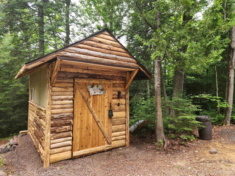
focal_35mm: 23
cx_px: 118
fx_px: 156
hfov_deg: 73.9
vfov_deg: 58.9
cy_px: 88
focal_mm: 5.4
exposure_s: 1/180
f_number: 1.8
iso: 64
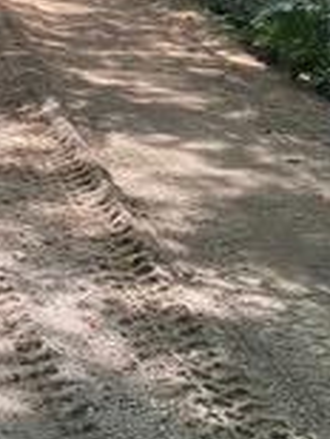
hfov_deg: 13.3
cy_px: -80
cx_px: -94
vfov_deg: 17.4
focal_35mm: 108
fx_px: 1369
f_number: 1.8
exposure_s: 1/405
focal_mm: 4.25
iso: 32
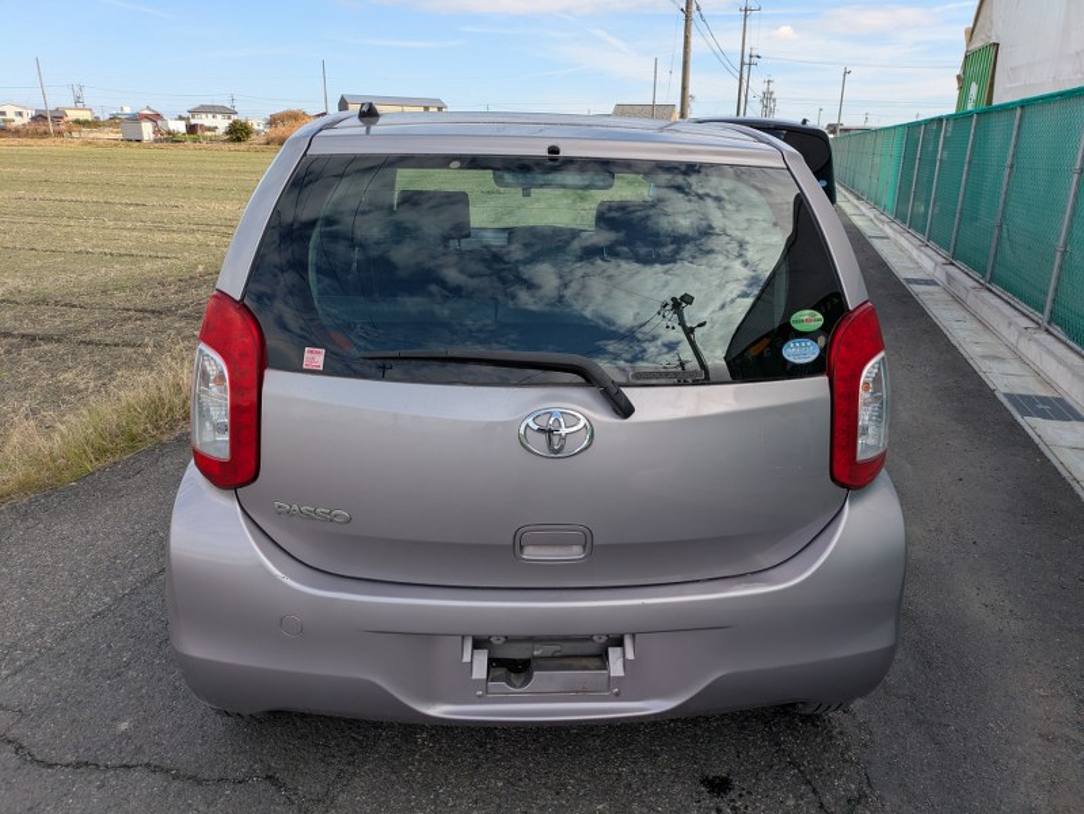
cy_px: 407
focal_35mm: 25
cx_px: 542
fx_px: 783
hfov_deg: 69.4
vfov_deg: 54.9
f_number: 1.89
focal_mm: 5.43
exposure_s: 1/1185
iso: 49
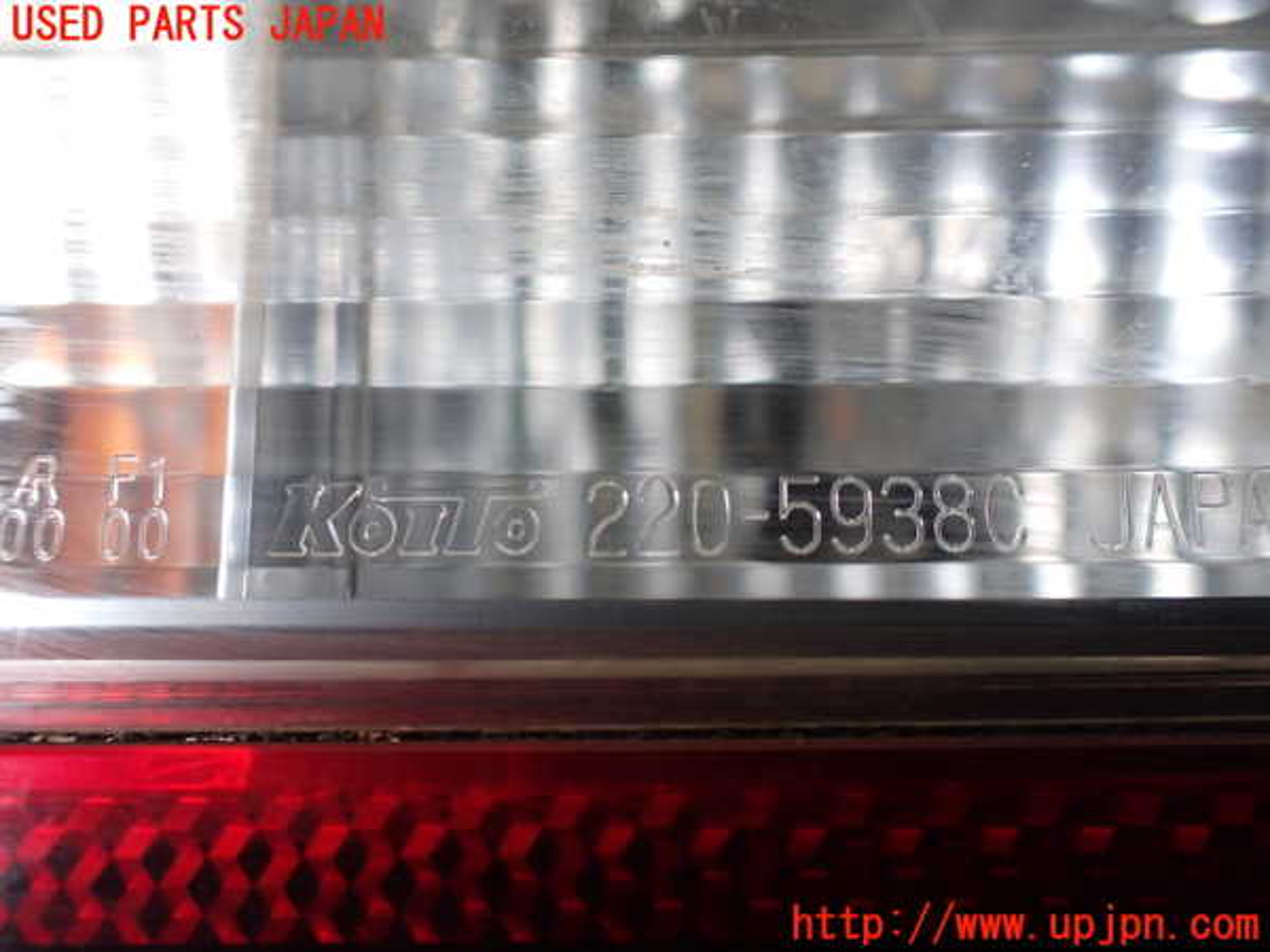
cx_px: 635
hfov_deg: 60.0
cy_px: 476
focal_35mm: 30
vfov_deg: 46.8
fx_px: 1101
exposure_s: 1/125
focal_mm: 5.4
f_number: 2.3
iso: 250
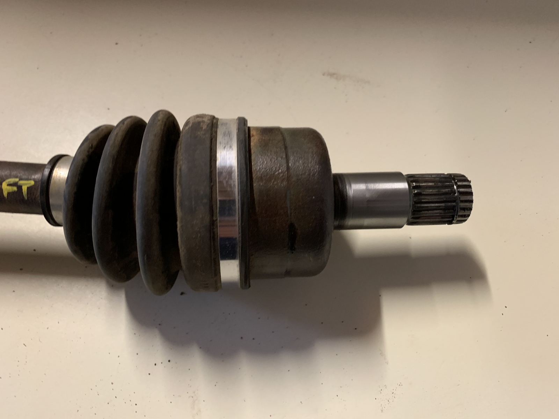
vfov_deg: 53.1
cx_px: 280
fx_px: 420
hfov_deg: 67.3
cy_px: 210
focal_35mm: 26
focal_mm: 4.25
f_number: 1.8
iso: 250
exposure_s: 1/33
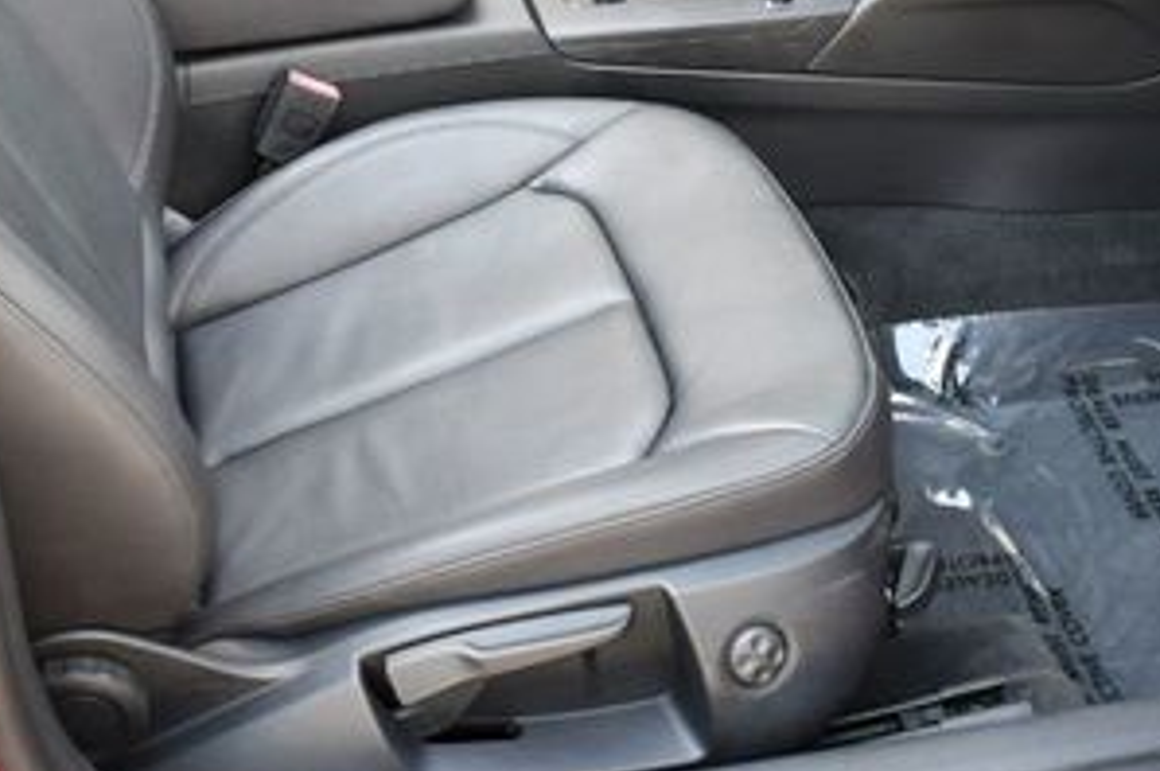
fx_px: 1867
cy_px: 8
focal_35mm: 58
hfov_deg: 34.5
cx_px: 564
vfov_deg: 22.5
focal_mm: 18
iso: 560
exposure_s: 1/250
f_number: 3.5
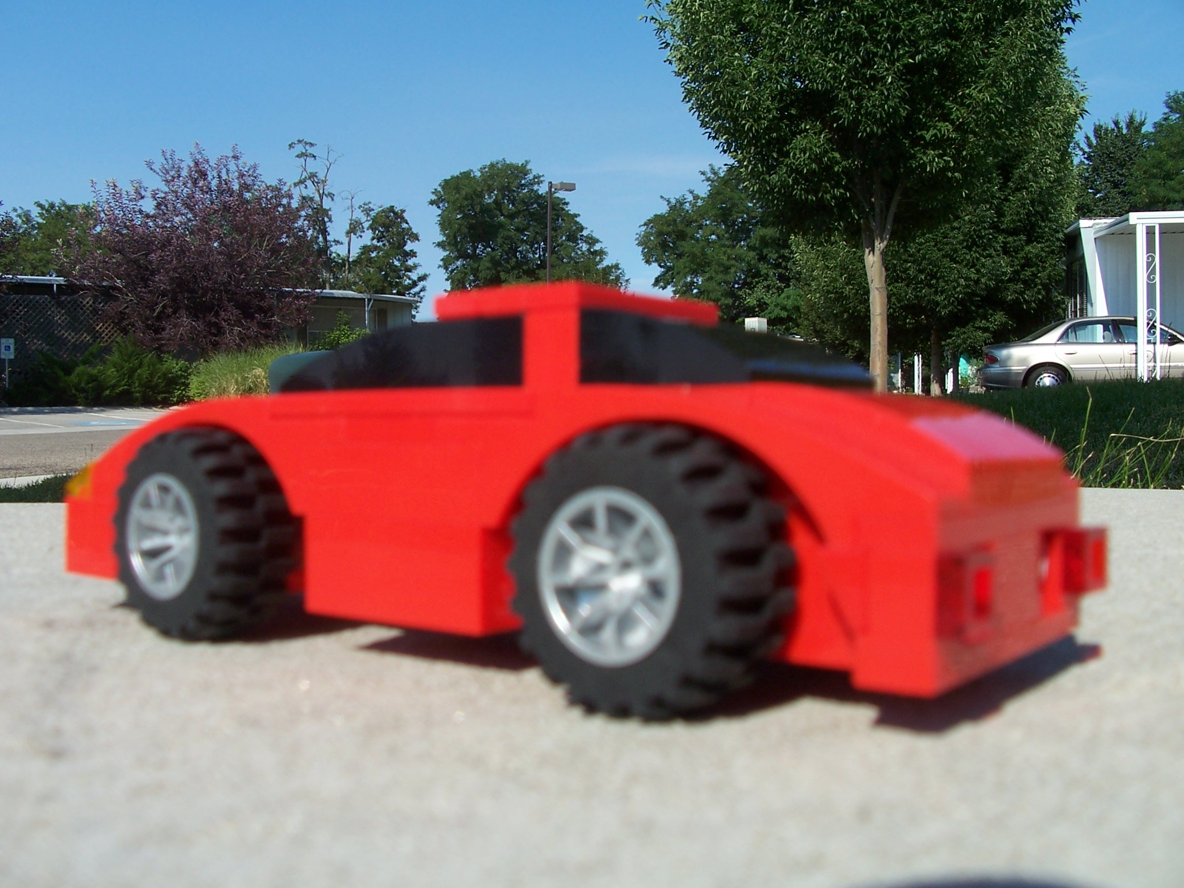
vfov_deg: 40.7
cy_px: 444
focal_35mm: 35
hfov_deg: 52.6
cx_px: 592
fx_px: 1197
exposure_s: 1/1000
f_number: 4
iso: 80
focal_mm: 6
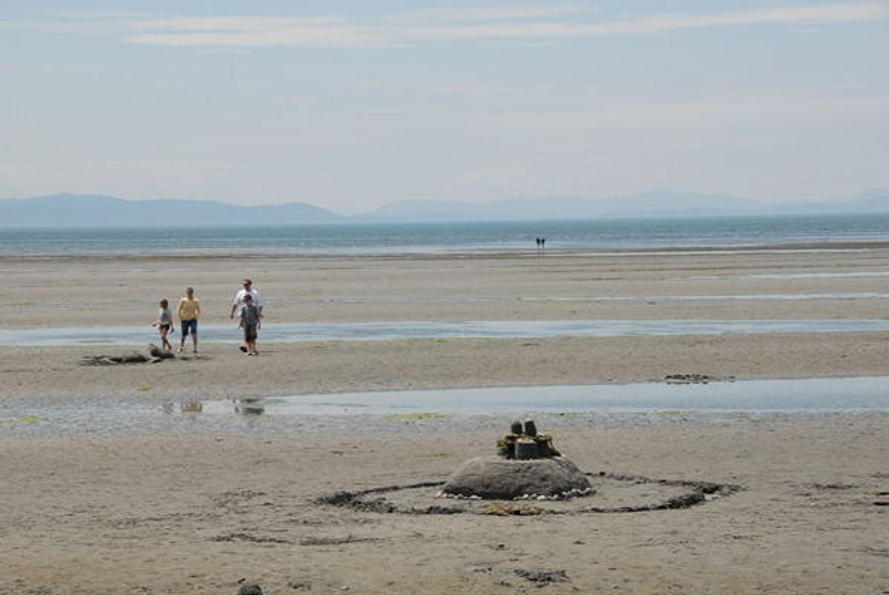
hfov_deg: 17.0
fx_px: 2966
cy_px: 298
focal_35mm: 120
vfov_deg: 11.4
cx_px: 444
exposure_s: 1/640
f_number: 11
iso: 400
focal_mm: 80
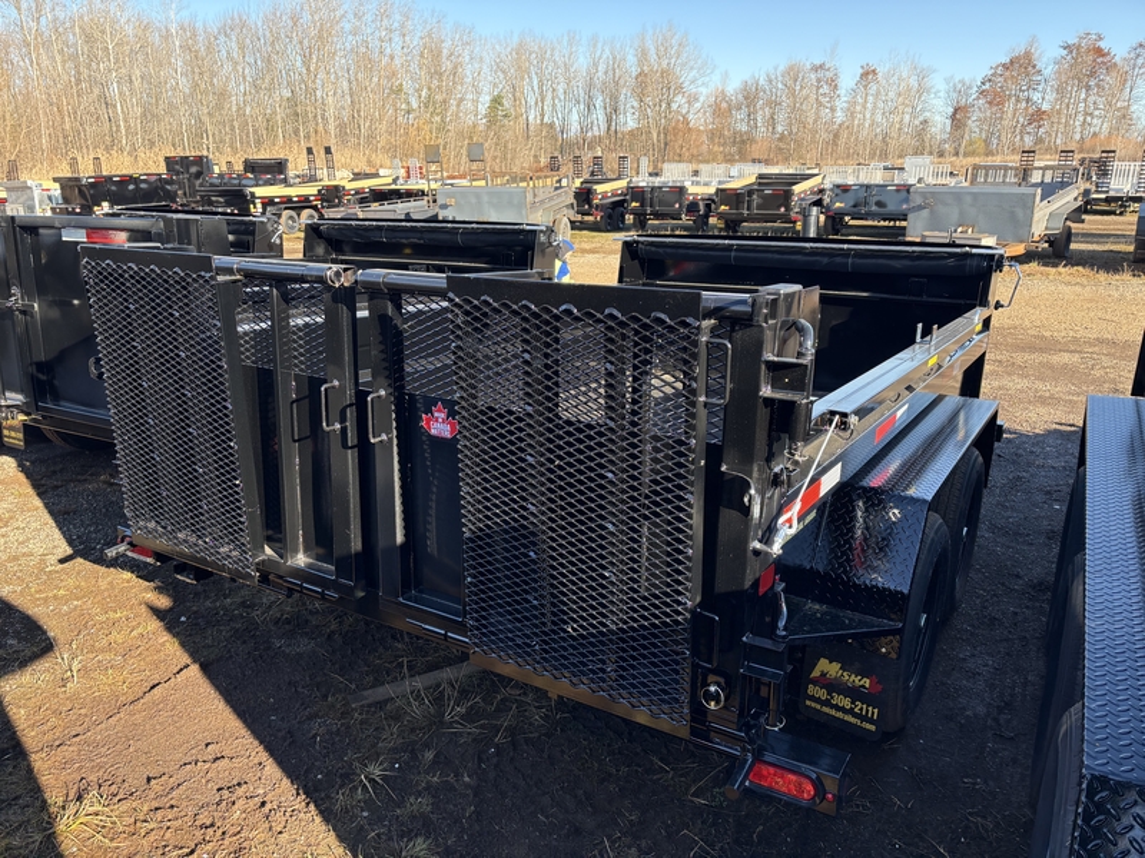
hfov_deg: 67.3
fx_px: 860
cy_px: 429
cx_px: 572
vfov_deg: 53.1
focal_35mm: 26
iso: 64
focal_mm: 5.96
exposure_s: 1/539
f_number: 1.6
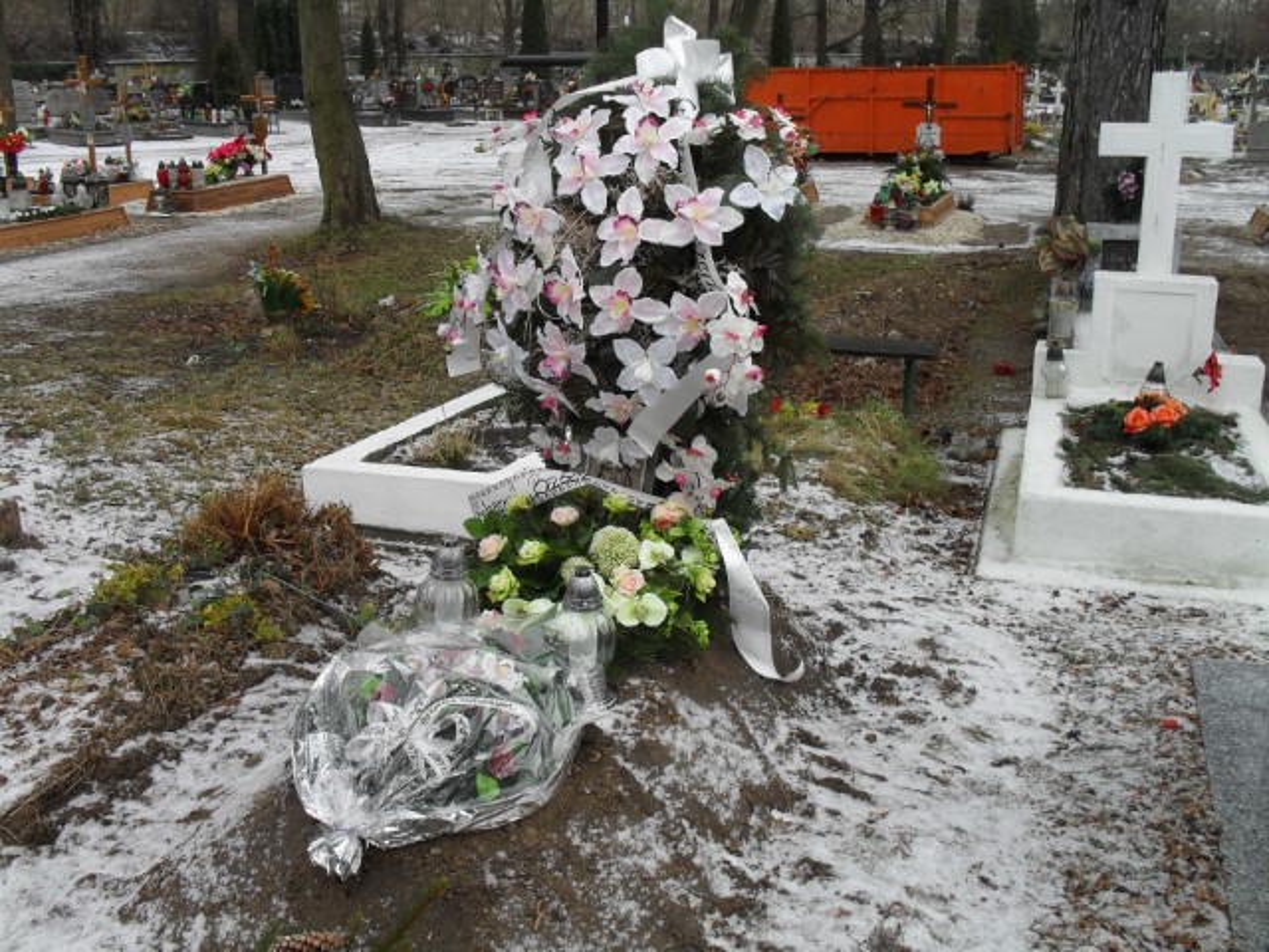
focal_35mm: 35
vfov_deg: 40.7
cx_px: 634
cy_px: 476
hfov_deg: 52.6
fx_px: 1283
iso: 100
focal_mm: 6.3
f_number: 3.2
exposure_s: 1/250
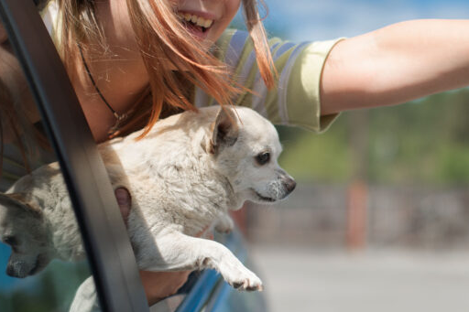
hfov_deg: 20.2
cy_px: 172
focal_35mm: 100
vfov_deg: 13.7
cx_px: 369
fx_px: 1302
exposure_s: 1/4000
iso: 100
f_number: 2.5
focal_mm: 50
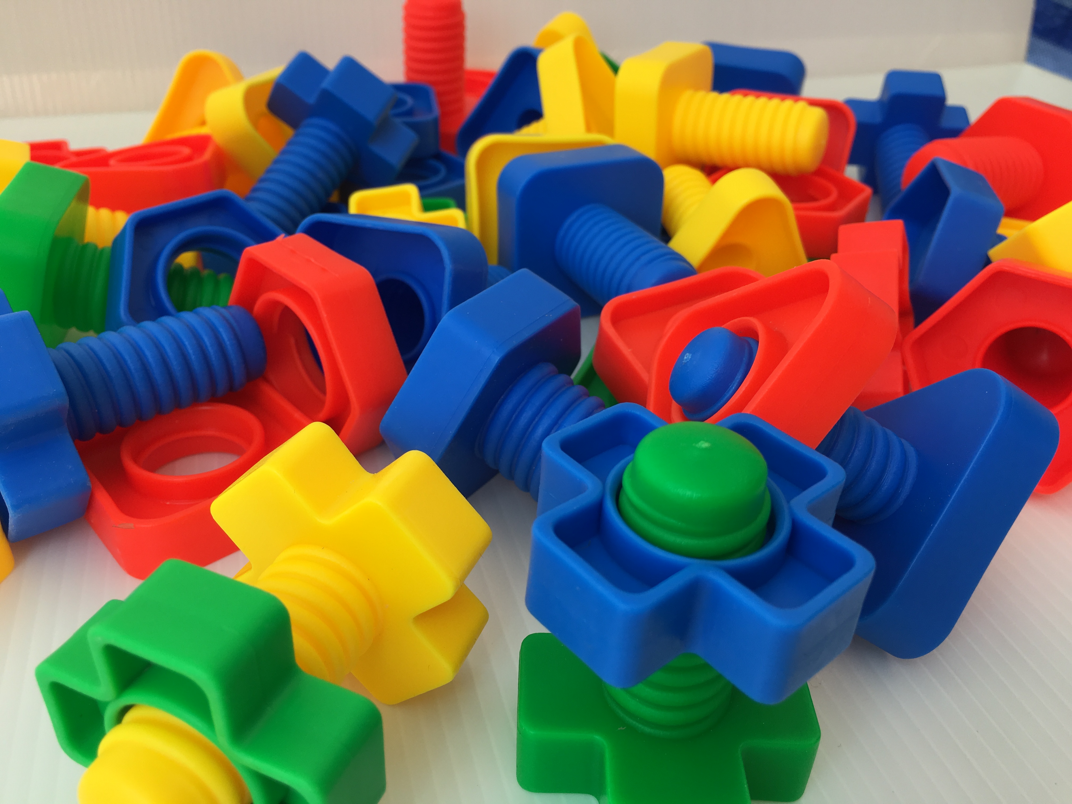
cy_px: 402
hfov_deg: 61.7
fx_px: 898
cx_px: 536
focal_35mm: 29
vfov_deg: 48.2
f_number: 2.2
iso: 25
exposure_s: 1/225
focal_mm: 4.15
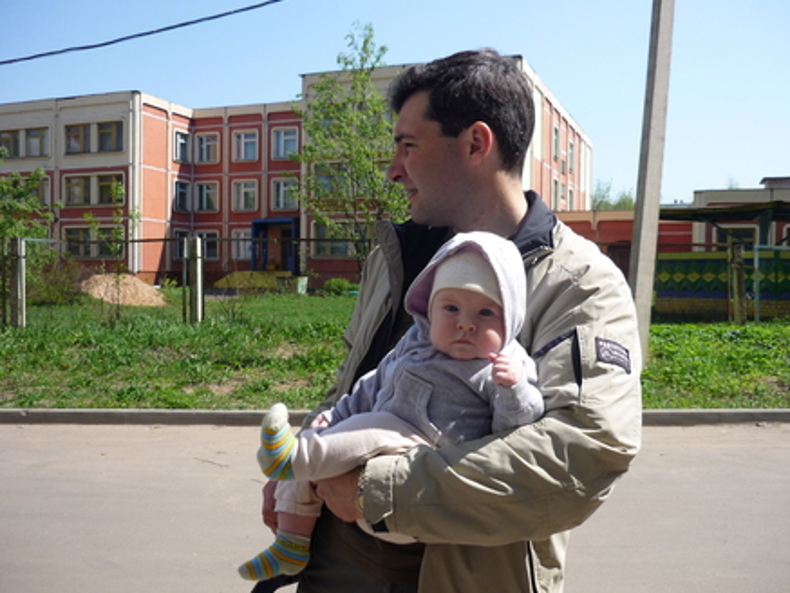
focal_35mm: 34
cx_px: 400
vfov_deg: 41.8
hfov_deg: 53.9
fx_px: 776
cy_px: 293
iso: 100
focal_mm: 5.5
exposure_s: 1/125
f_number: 8
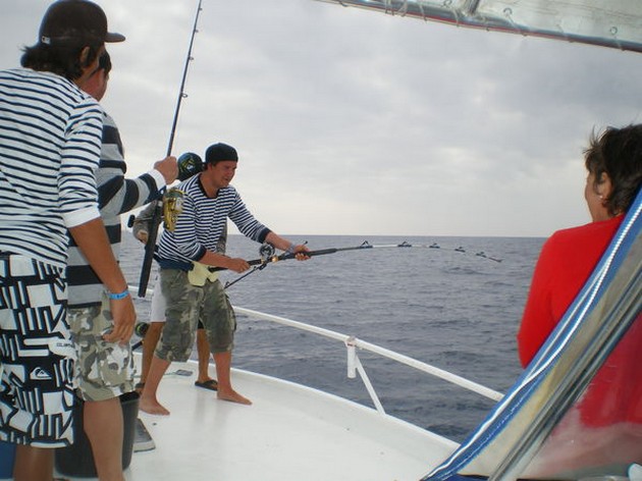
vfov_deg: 39.6
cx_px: 321
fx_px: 667
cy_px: 240
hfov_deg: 51.4
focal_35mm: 36
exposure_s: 1/640
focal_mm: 6.3
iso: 64
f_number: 4.6
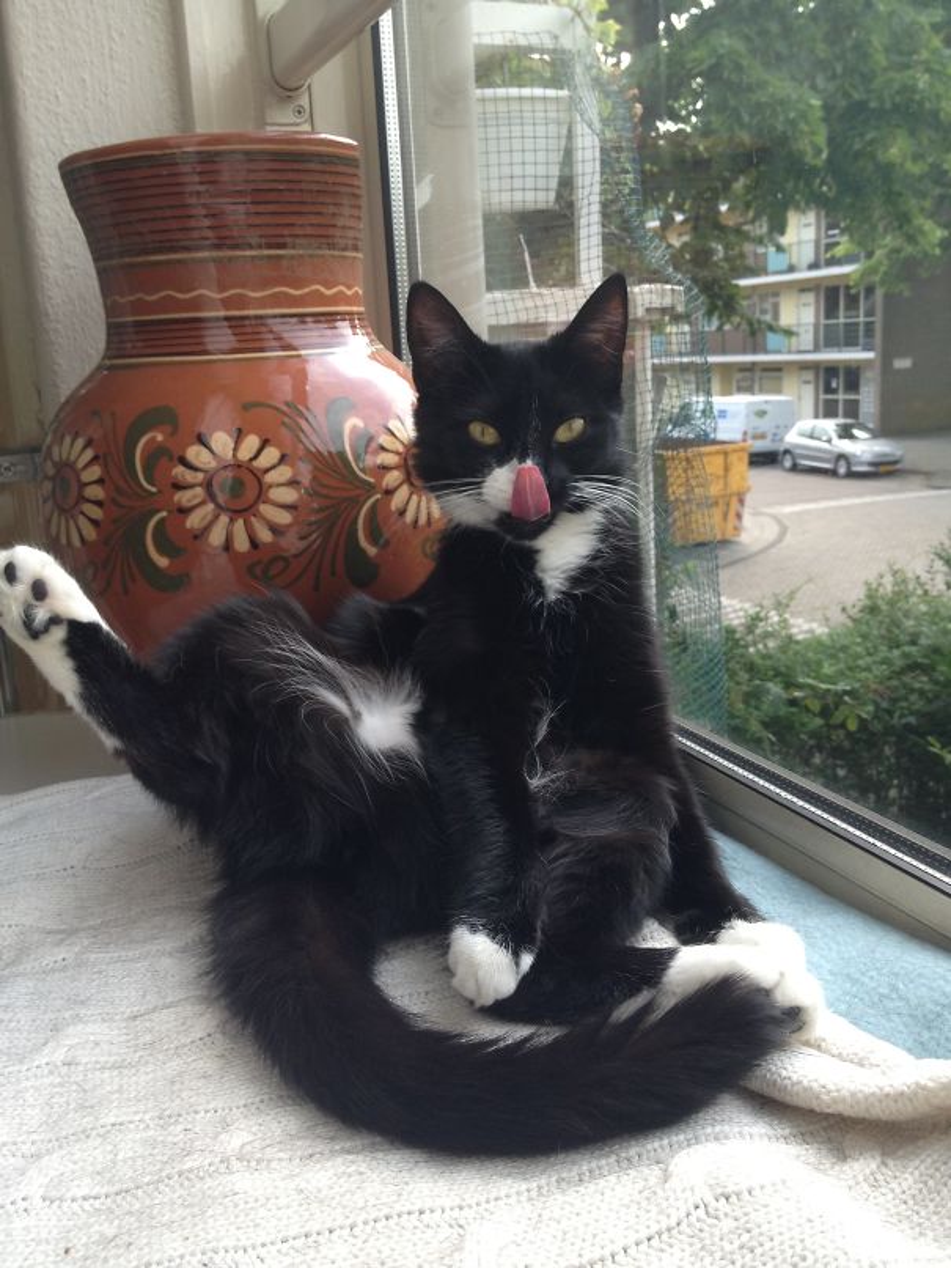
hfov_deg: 40.7
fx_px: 1281
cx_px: 476
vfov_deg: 52.6
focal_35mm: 35
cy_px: 634
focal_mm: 4.28
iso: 50
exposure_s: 1/238
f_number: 2.4
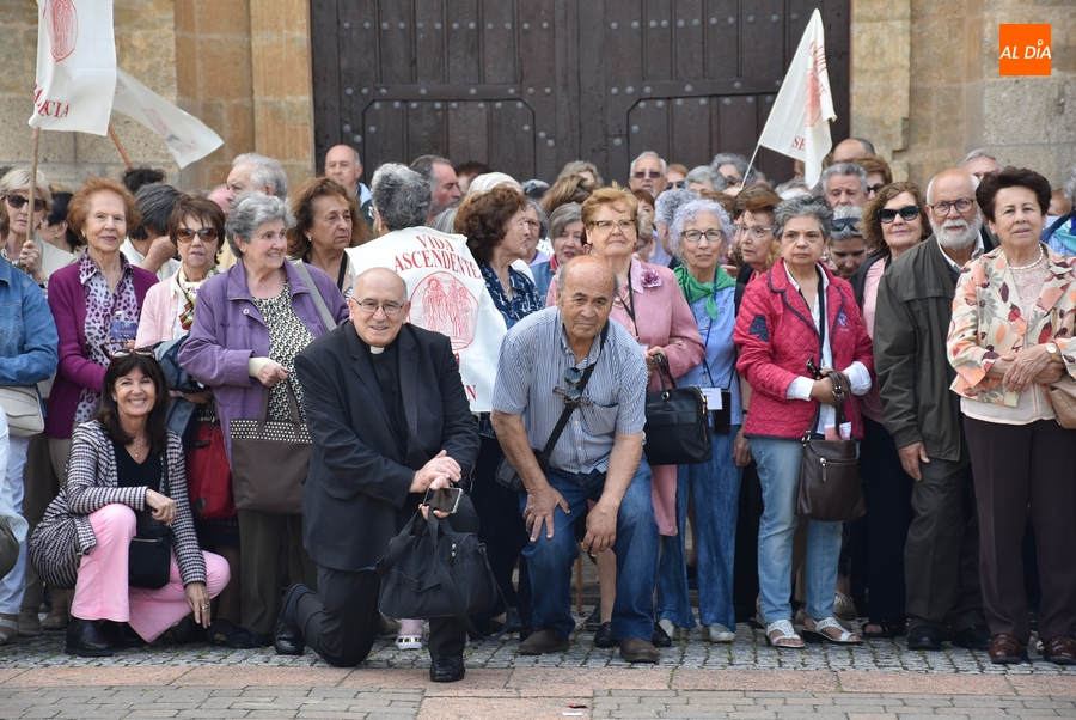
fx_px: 3814
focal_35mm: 128
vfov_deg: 10.8
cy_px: 360
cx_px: 538
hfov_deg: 16.1
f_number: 5.3
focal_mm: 85
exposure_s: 1/160
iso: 200
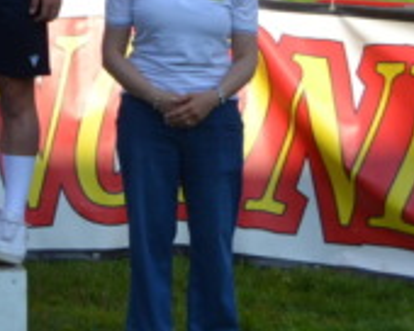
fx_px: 1936
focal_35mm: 158
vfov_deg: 9.6
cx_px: -404
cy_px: -130
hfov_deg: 11.1
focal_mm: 28
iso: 100
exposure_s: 1/250
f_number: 8
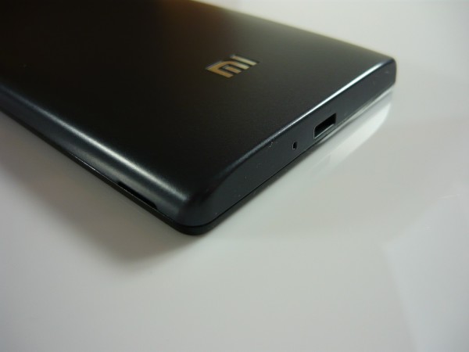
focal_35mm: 33
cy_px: 176
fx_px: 447
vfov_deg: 42.9
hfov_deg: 55.4
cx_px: 234
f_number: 2.8
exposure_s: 1/60
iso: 100
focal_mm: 5.5
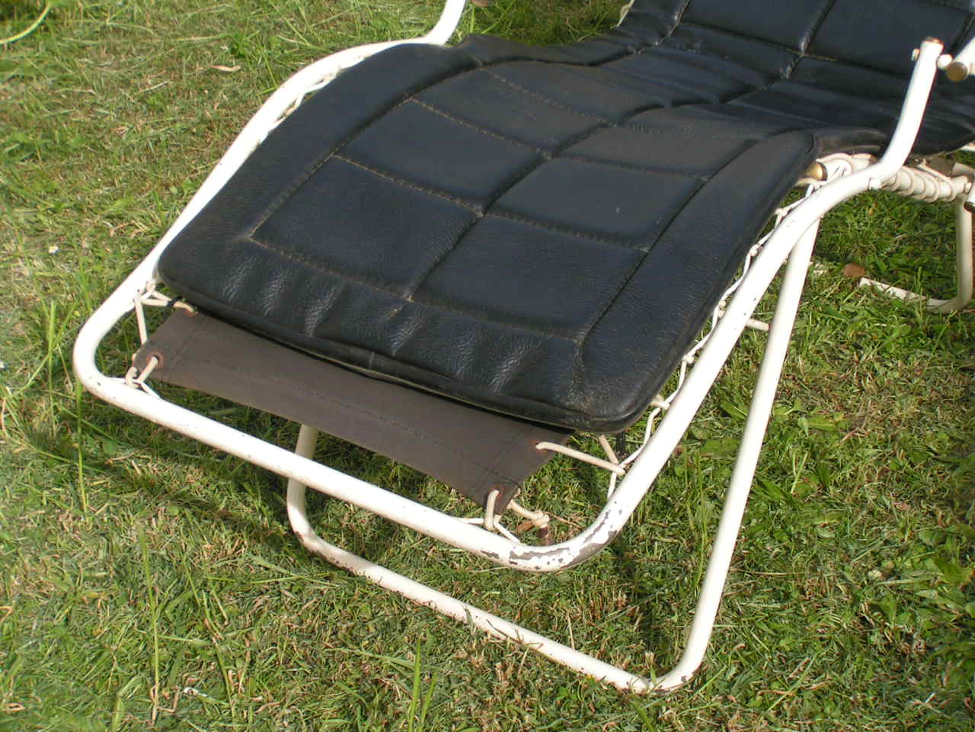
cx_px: 488
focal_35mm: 63
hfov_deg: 30.7
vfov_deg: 23.3
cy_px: 366
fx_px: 1774
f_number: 5
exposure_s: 1/400
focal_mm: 9.7
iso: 50
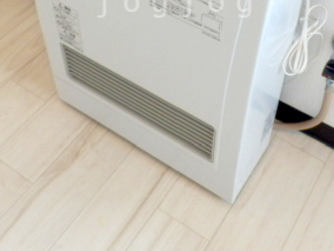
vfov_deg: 25.7
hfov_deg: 35.5
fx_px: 521
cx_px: 178
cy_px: 4
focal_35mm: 54
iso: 80
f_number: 3
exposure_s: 1/30
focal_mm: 4.2
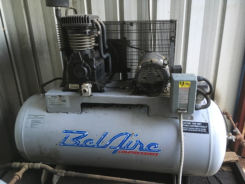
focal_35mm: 29
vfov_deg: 48.2
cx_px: 122
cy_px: 92
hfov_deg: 61.7
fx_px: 205
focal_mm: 4.15
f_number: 2.2
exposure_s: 1/30
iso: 160
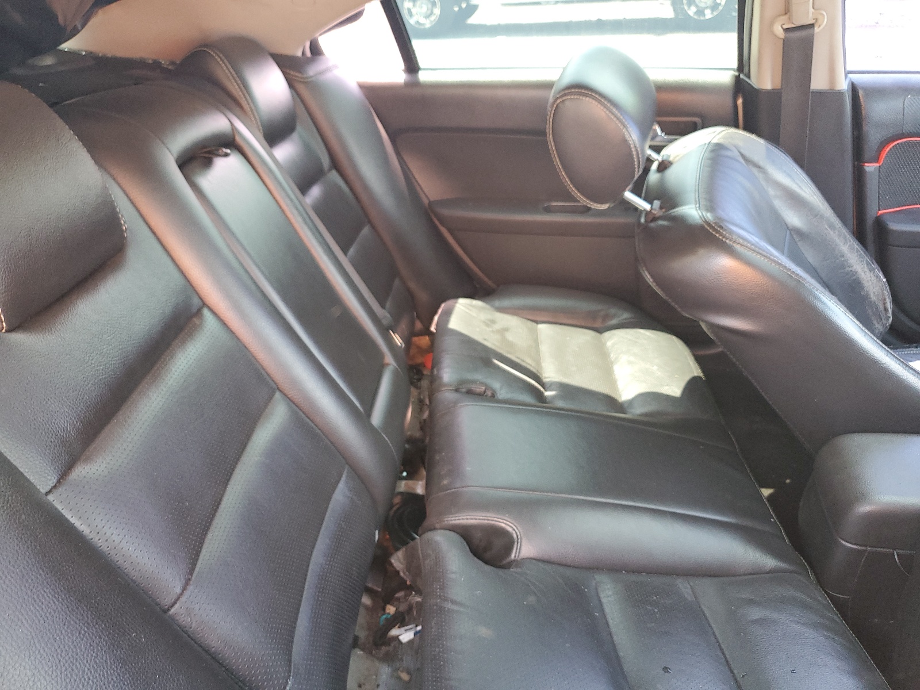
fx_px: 691
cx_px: 460
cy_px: 345
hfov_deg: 67.3
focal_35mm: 26
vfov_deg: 53.1
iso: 161
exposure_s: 1/60.2
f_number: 1.5
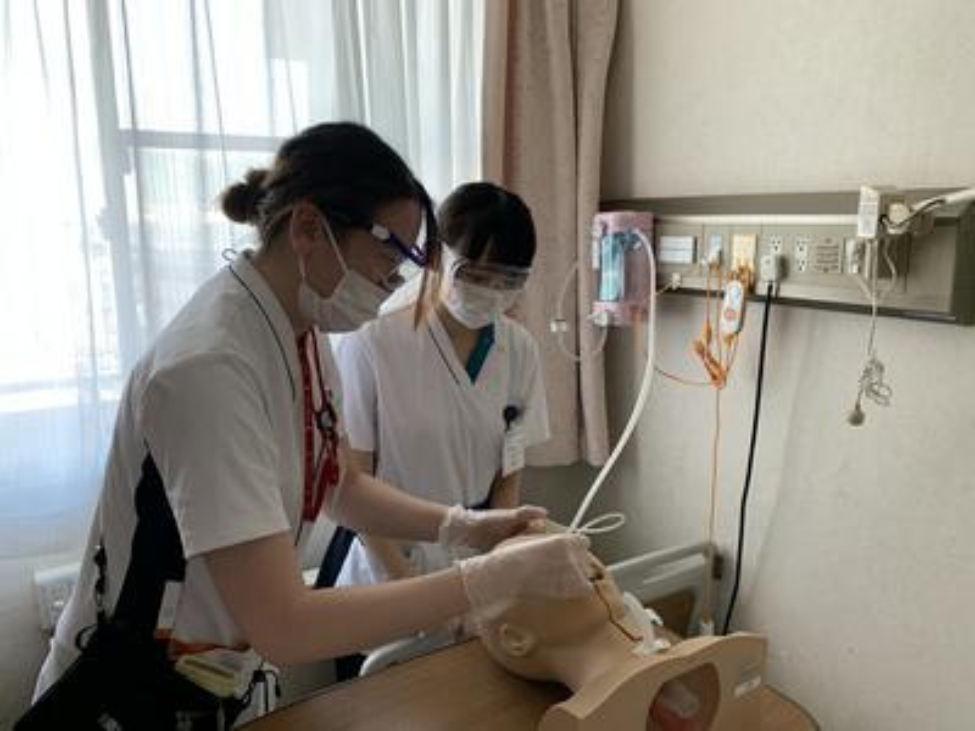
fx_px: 732
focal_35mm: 26
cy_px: 366
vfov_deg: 53.1
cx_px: 488
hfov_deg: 67.3
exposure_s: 1/65
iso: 100
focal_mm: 4.25
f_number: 1.8
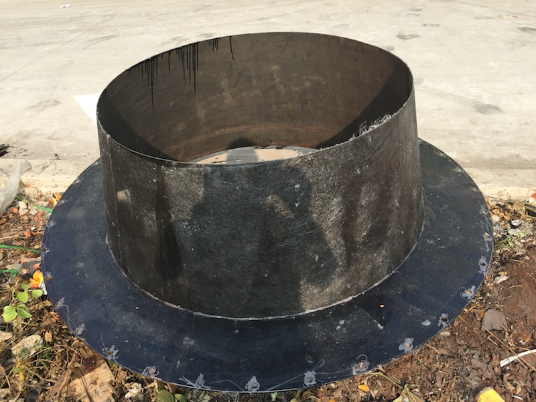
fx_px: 449
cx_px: 268
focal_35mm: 29
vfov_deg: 48.2
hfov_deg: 61.7
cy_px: 201
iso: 32
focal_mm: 4.15
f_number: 2.2
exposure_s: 1/842
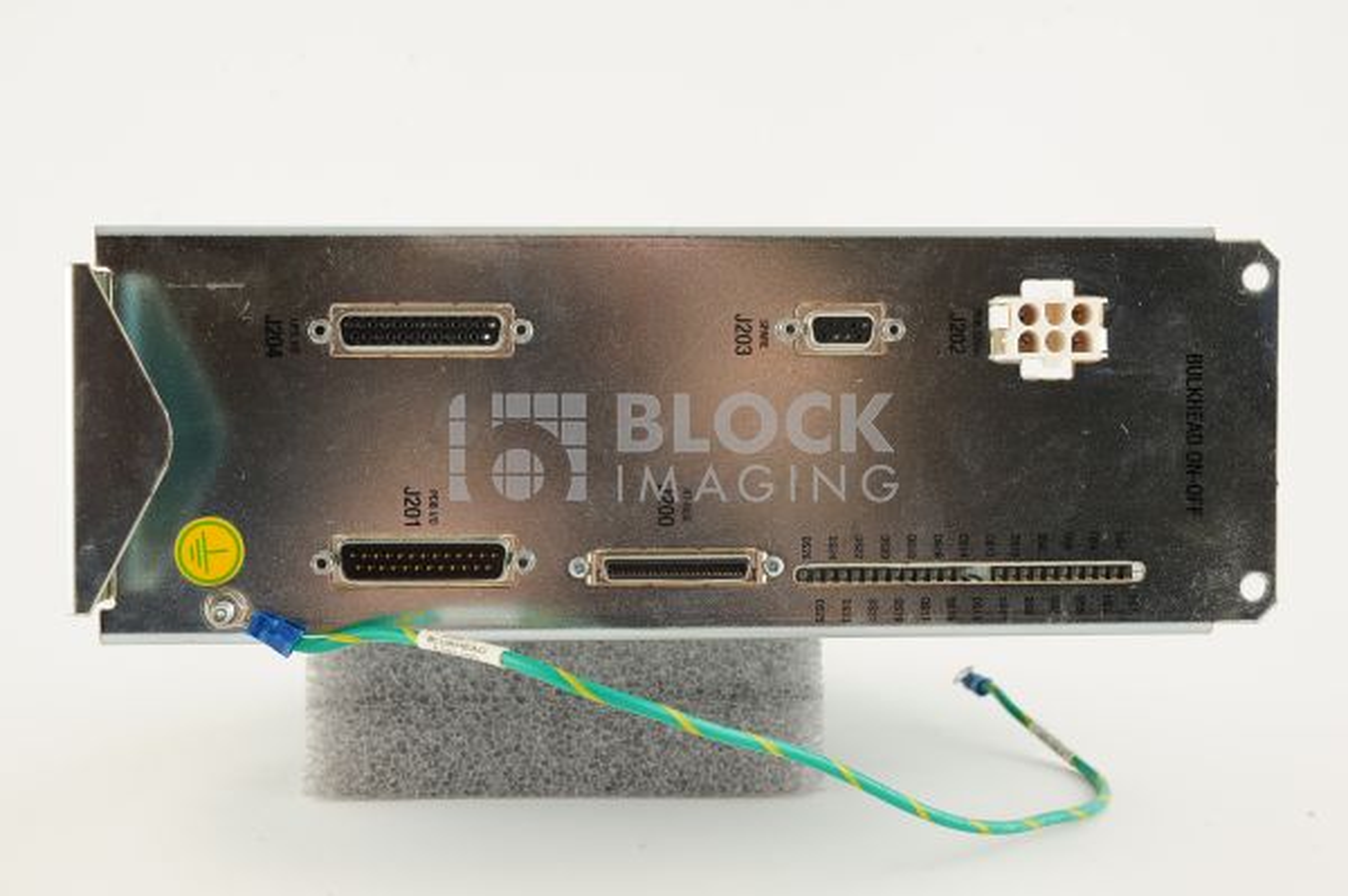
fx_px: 1871
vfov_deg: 26.9
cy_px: 448
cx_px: 674
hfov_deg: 39.6
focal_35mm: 50
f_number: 11
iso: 1600
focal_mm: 50
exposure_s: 1/125
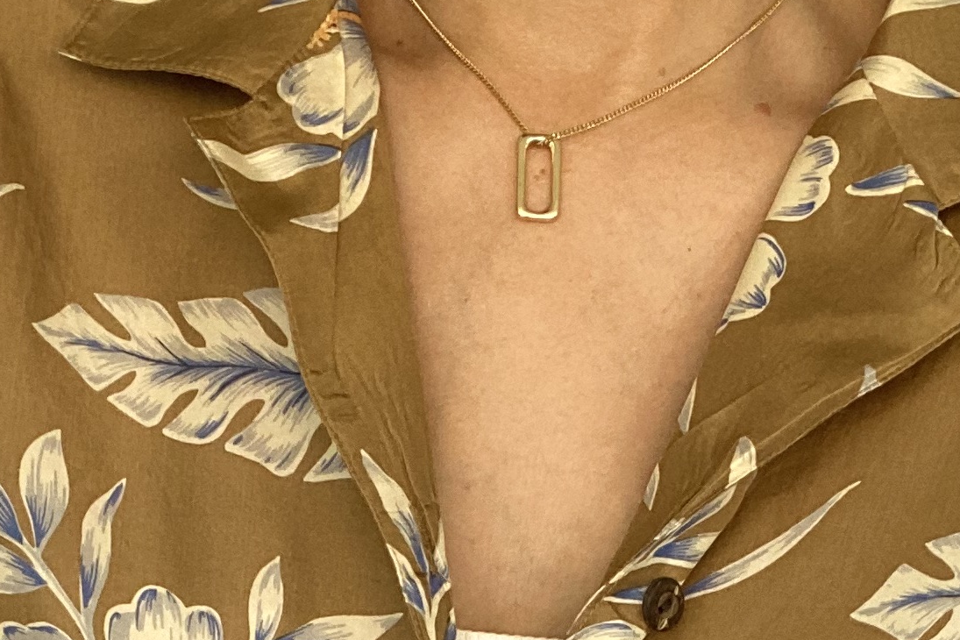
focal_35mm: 88
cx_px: 473
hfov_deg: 23.1
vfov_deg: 14.2
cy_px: 1035
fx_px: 2346
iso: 125
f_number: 2.2
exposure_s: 1/60
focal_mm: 2.71
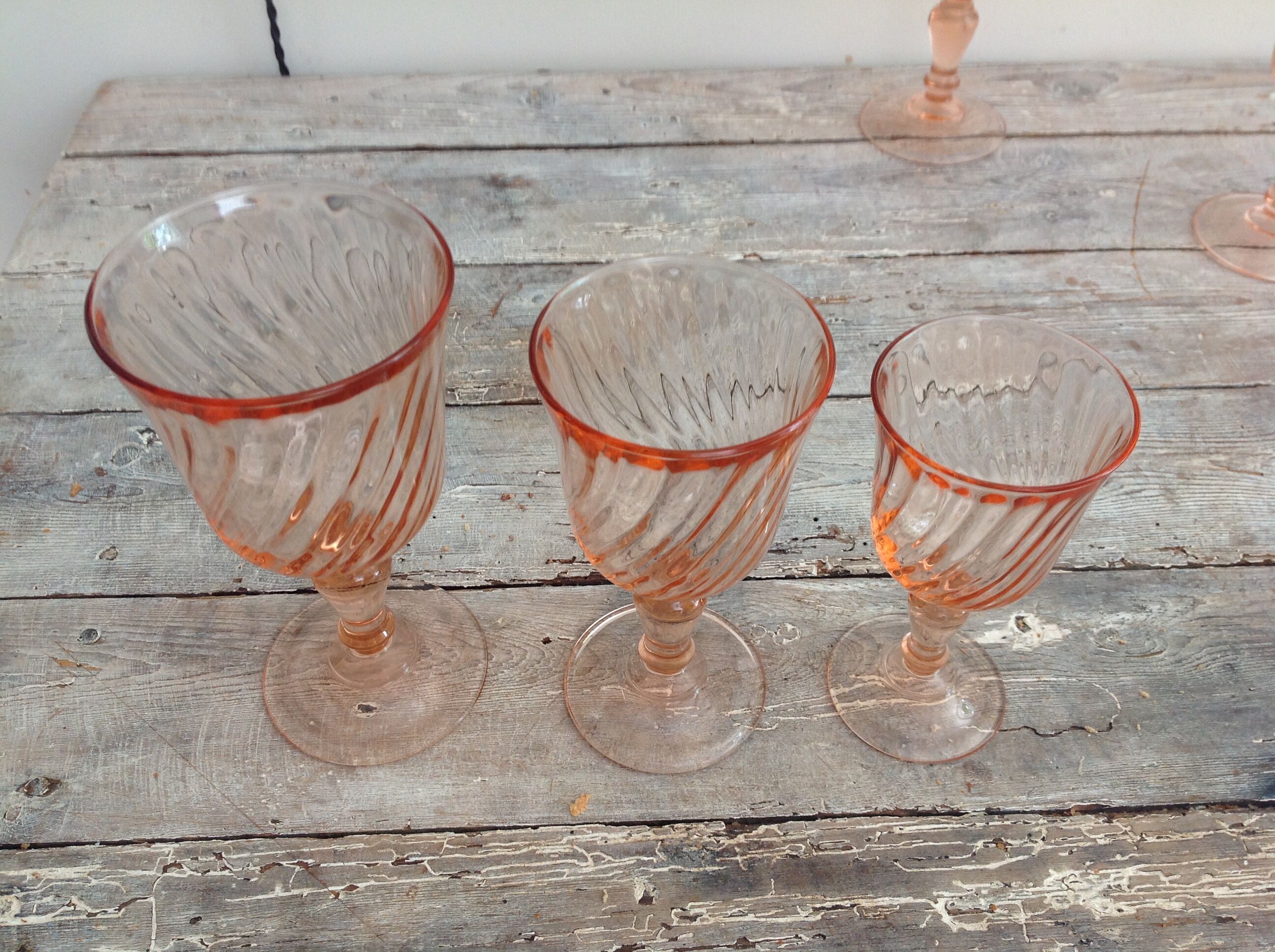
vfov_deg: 40.6
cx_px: 638
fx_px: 1287
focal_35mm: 35
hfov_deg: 52.7
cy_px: 476
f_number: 2.4
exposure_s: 1/24
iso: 50
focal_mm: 4.28
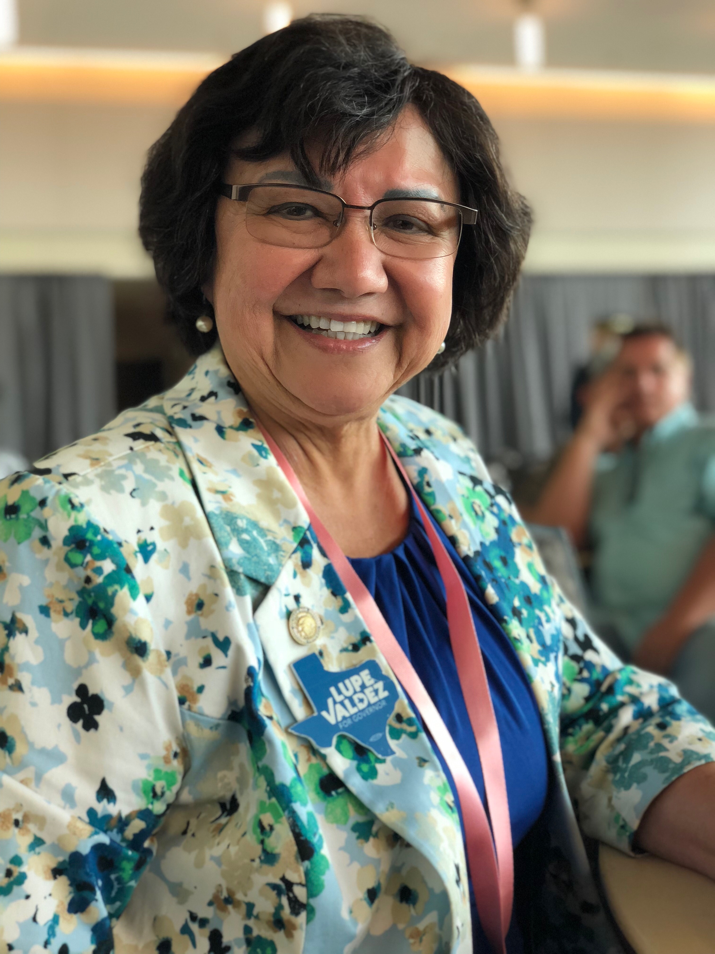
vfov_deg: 36.8
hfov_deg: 28.0
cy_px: 477
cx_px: 358
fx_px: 1432
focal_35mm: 52
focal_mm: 6
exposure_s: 1/60
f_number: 2.4
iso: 64
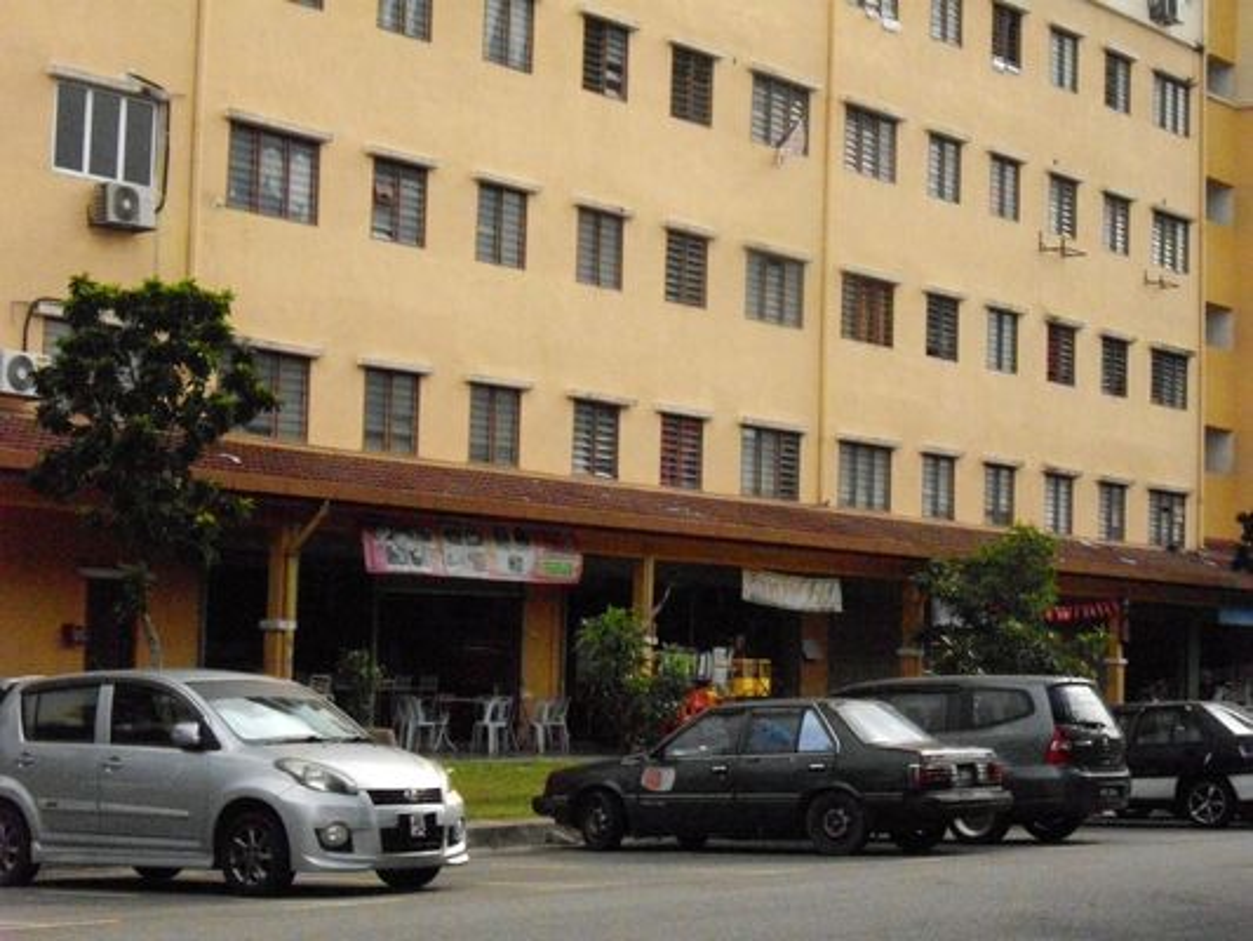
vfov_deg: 18.9
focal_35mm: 78
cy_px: 470
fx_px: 2824
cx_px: 626
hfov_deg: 25.0
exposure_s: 1/800
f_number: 12
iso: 1600
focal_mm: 16.3
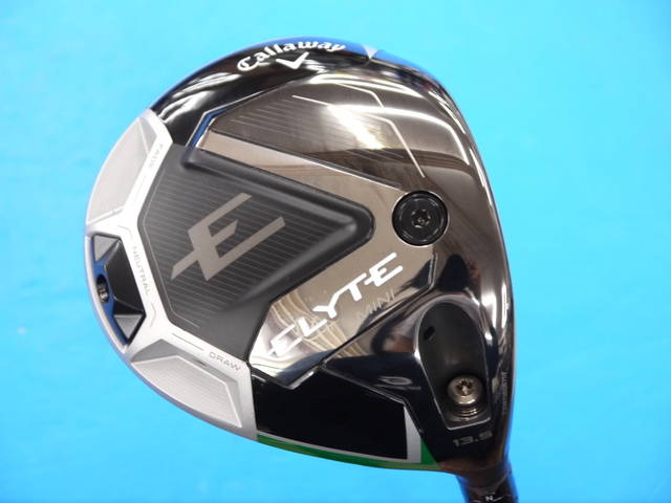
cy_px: 252
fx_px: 1628
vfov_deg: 17.6
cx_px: 336
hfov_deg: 23.3
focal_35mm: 84
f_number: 5.6
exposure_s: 1/60
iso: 800
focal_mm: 42
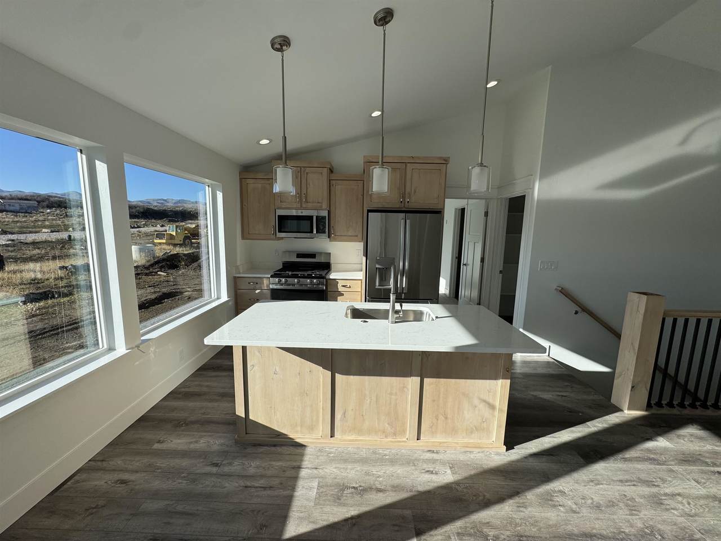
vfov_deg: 85.7
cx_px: 360
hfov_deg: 102.1
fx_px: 292
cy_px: 270
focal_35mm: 14
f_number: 2.2
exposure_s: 1/932
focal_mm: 2.22
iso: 40
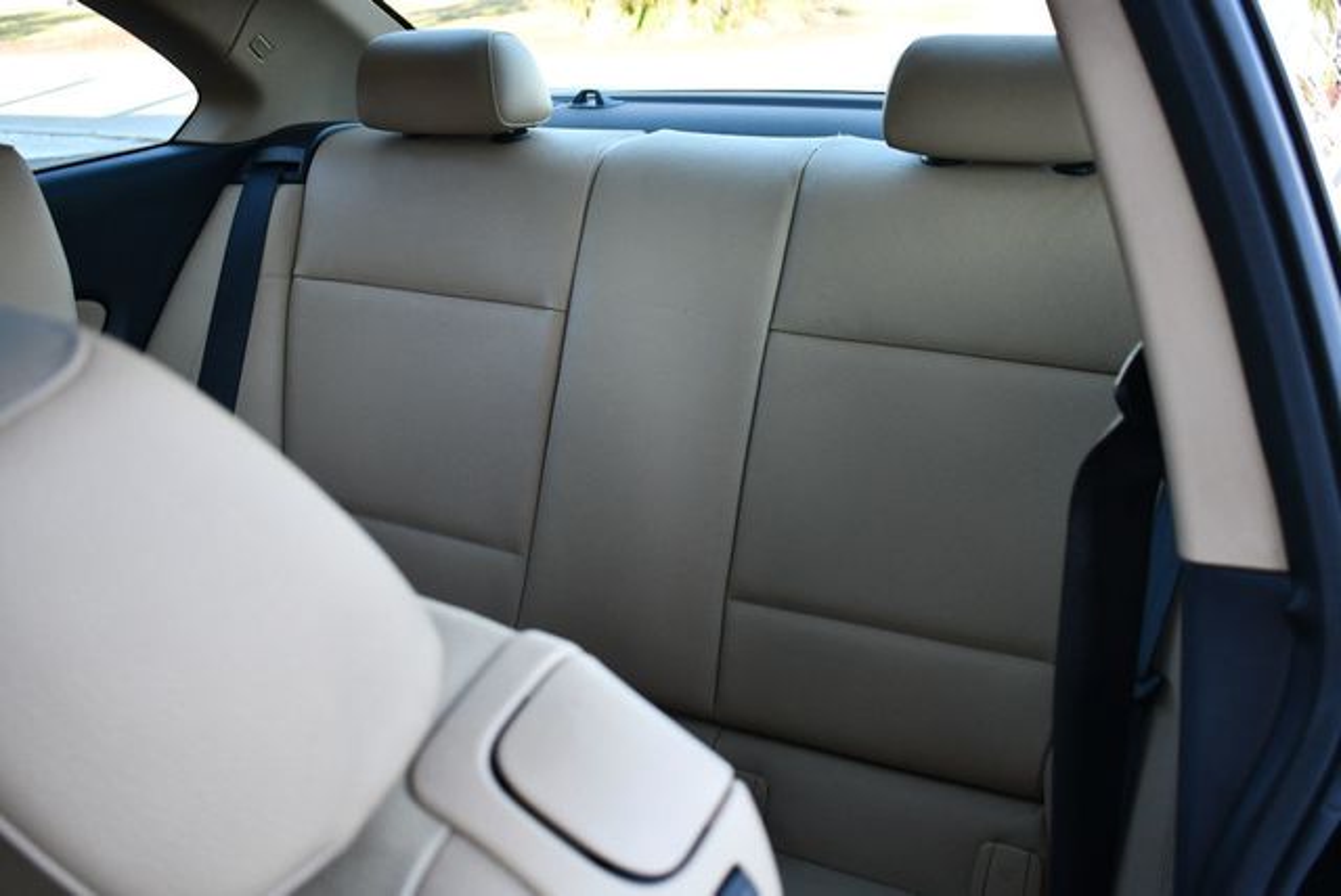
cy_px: 448
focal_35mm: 40
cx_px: 670
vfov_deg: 33.5
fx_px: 1491
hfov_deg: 48.4
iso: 450
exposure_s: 1/250
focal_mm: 20
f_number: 3.5
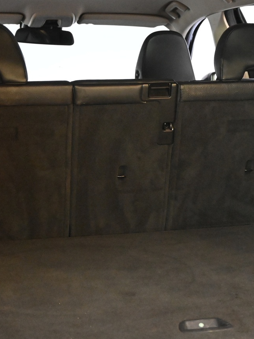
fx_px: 870
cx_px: 193
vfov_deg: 22.0
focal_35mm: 89
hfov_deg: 16.5
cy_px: 174
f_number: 5
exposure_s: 1/50
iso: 6400
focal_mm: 33
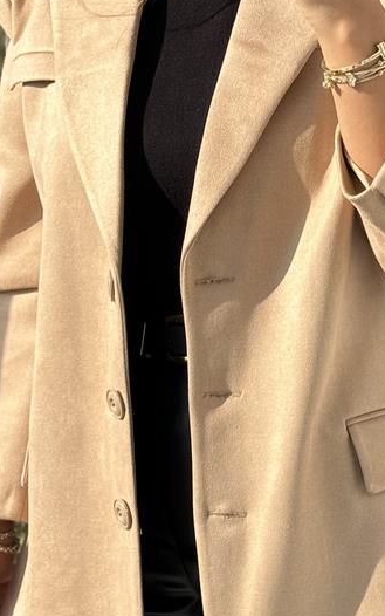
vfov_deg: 16.2
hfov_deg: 10.2
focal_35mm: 129
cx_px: 273
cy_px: 239
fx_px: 2164
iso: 64
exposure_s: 1/615
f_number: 1.78
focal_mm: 6.76
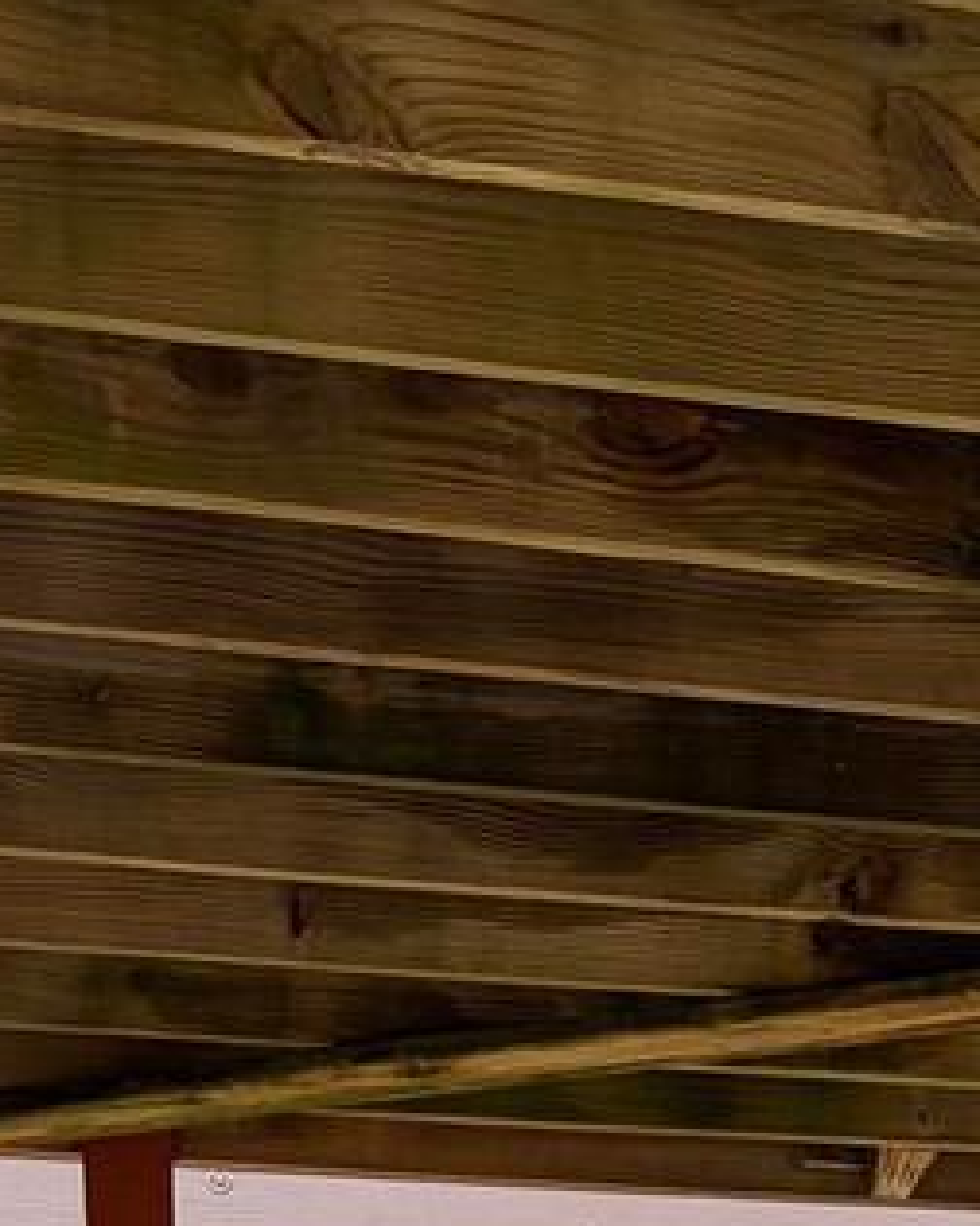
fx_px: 5982
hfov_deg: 8.0
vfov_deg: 10.7
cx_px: 2940
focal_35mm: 165
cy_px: 2413
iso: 50
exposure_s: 1/482
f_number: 1.6
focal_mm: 5.96
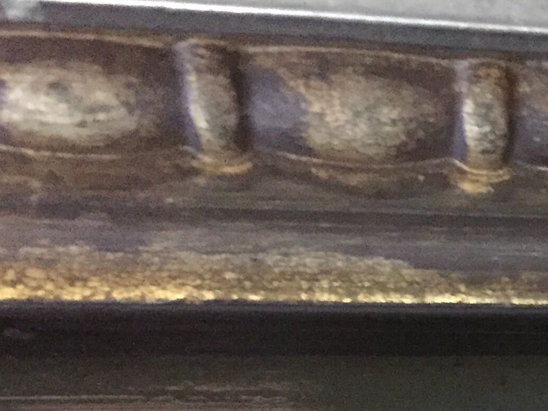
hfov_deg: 18.9
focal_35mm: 91
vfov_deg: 15.3
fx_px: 1441
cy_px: 562
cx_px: 828
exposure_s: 1/17
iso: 320
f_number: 2.2
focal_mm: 4.15
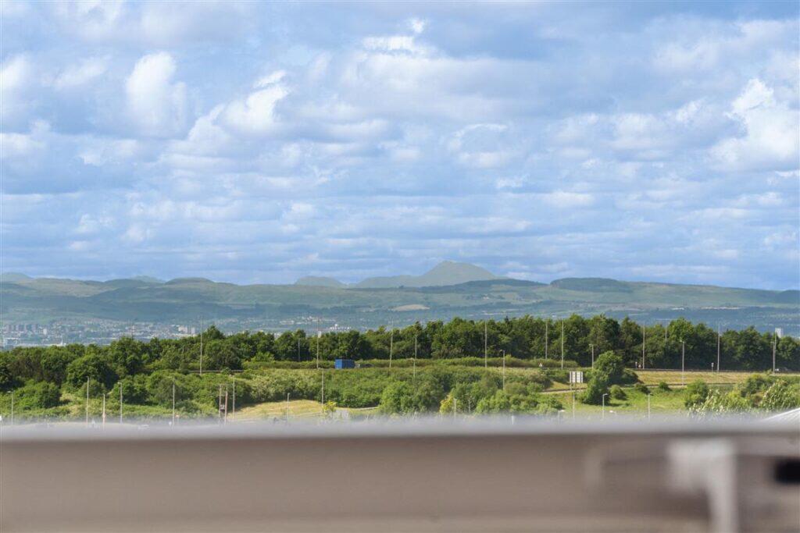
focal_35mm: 158
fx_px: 3500
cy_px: 266
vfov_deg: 8.7
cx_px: 400
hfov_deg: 13.0
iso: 320
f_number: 16
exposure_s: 1/200
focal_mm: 105
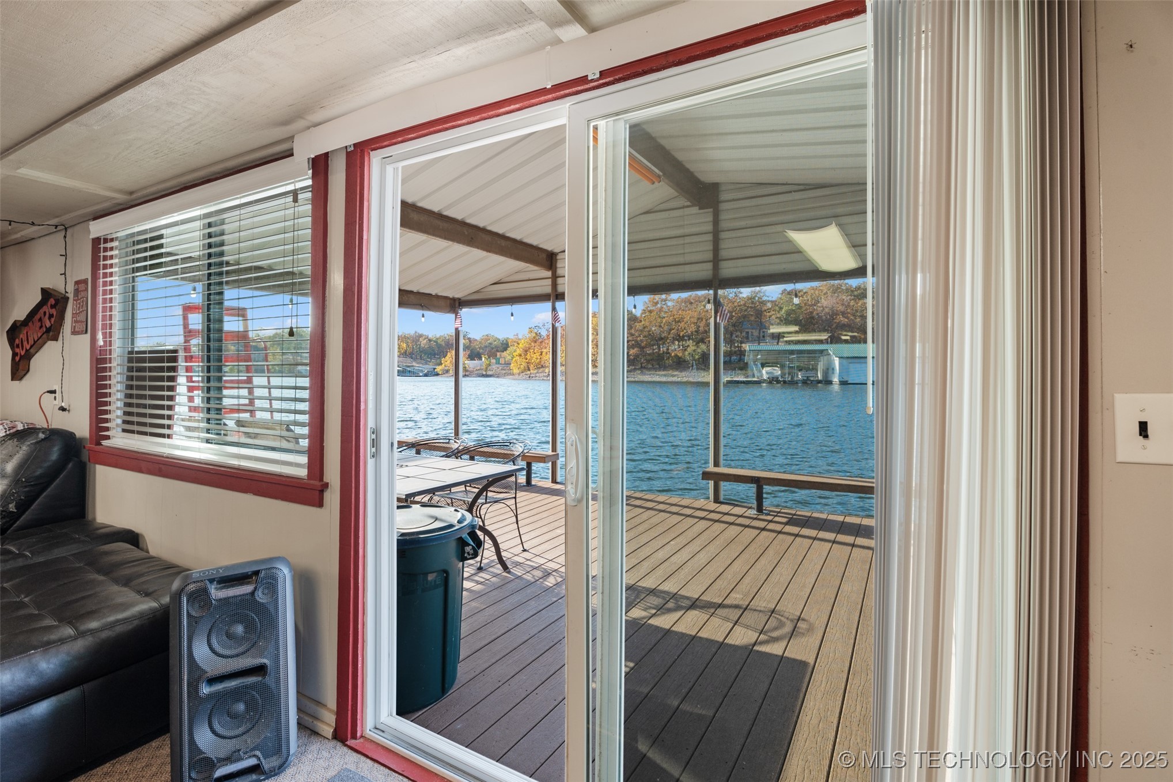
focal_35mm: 17
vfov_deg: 71.7
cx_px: 586
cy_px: 391
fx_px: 541
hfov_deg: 94.6
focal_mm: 16.6
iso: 200
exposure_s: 1/6
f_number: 9
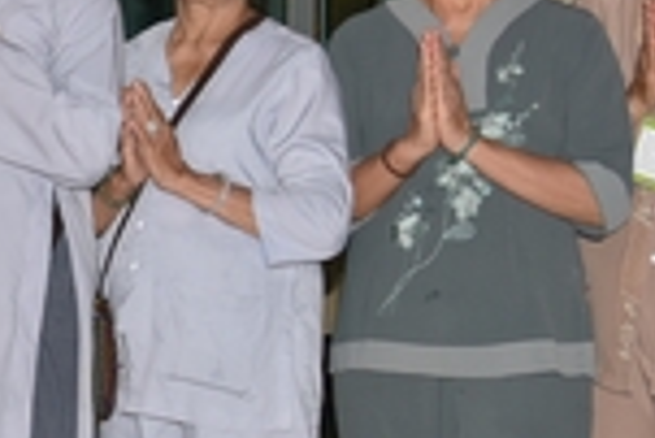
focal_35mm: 129
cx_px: -230
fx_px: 2349
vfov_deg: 10.6
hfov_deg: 15.1
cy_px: 134
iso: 320
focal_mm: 30
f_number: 4
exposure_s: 1/60
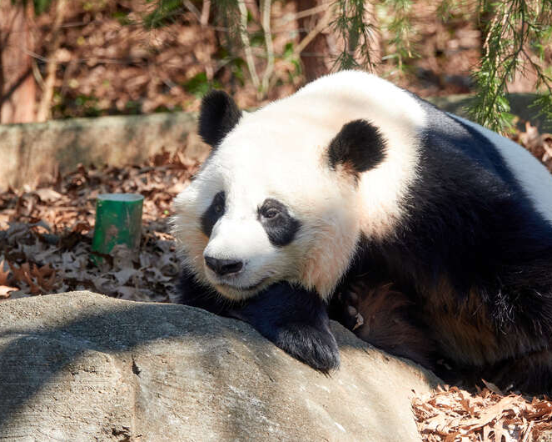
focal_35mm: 290
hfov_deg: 6.7
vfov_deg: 5.3
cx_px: 322
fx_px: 4736
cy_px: 221
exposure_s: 1/250
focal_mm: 93.9
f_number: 4
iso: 160
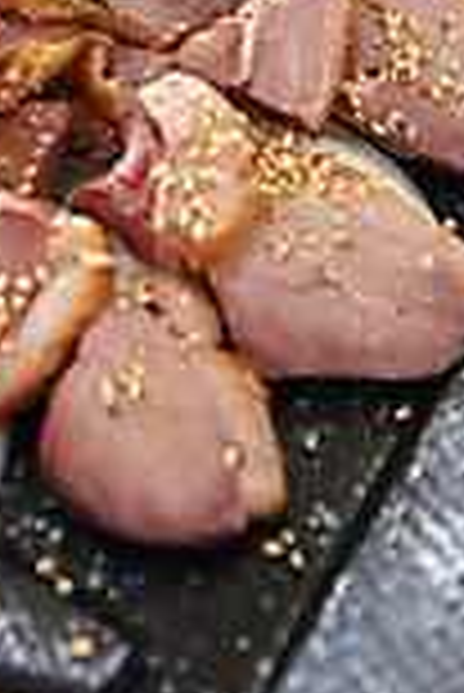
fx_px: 2797
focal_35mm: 145
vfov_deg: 13.7
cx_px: 97
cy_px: -171
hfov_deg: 9.5
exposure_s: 1/80
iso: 400
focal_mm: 56
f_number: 4
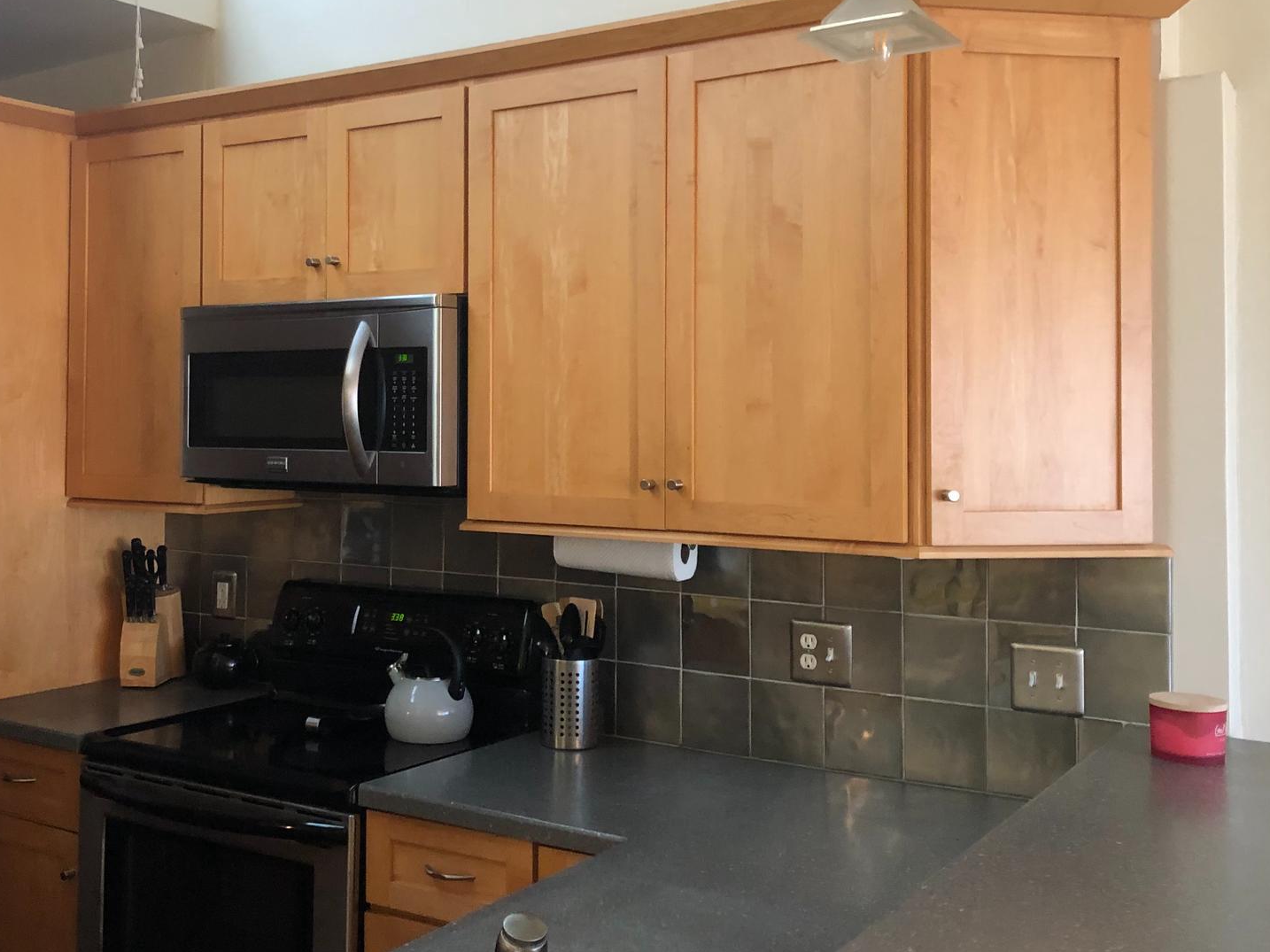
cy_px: 401
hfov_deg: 46.6
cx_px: 514
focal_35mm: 40
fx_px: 1467
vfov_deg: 35.9
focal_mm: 3.99
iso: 100
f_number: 1.8
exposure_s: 1/12
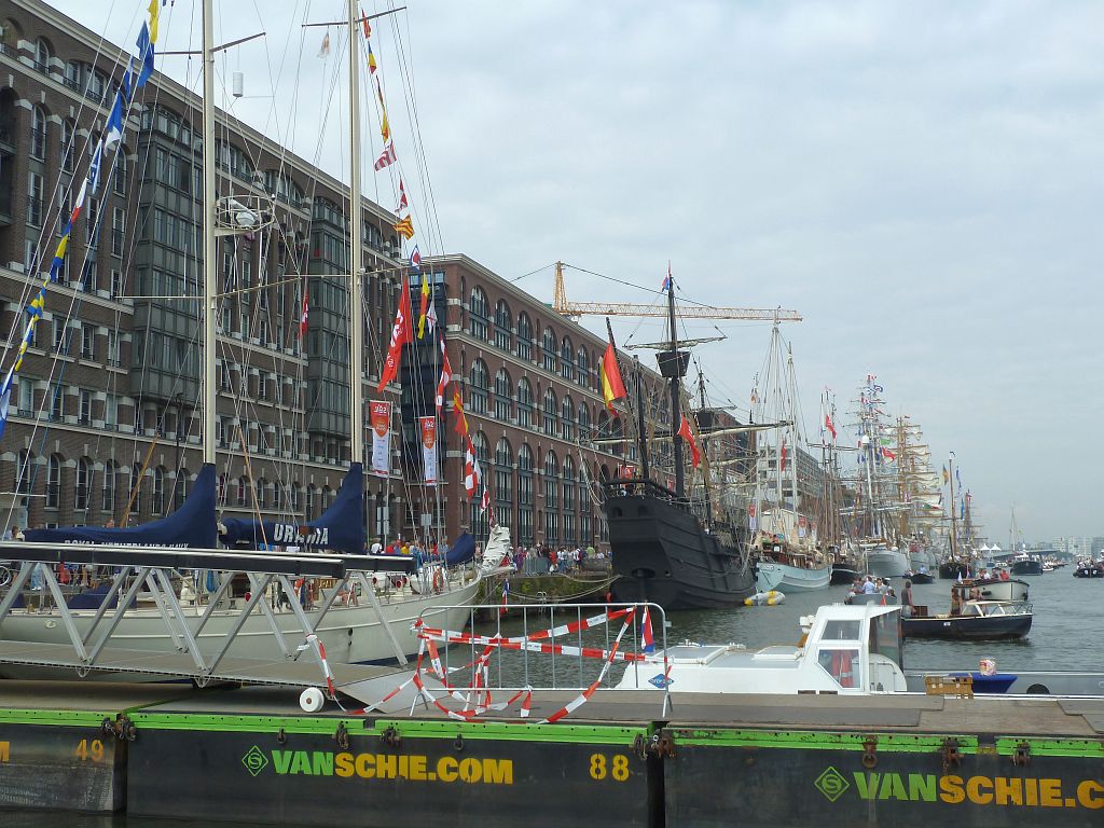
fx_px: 1180
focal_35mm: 37
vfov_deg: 38.7
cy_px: 414
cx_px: 552
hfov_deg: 50.1
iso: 80
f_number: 4
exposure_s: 1/500
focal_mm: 6.1
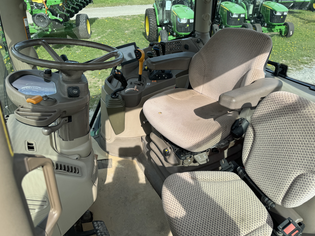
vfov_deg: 54.9
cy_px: 115
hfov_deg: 69.4
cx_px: 152
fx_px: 227
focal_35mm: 25
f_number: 1.78
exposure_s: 1/1395
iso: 80
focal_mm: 6.76
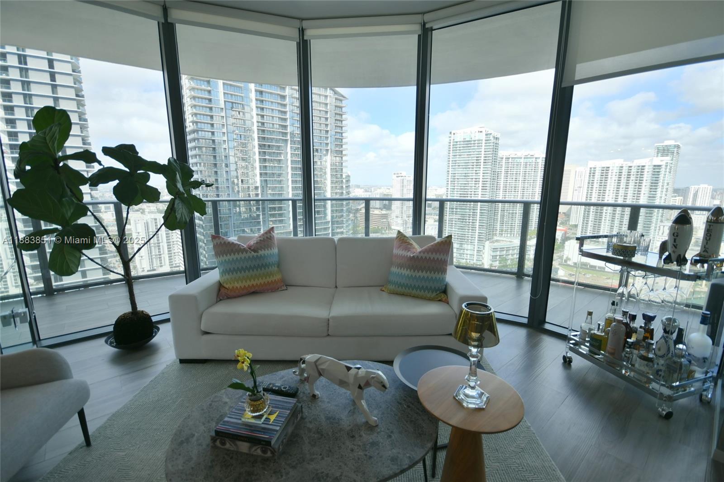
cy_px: 241
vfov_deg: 77.3
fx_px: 302
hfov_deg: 100.4
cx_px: 362
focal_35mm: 15
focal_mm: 10
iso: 100
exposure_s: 1/80
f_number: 4.5
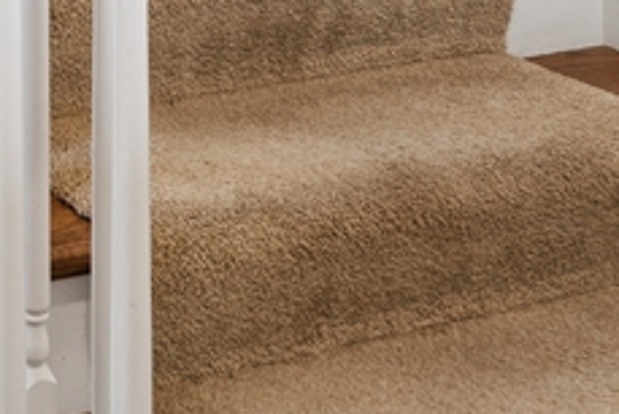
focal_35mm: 106
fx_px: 1824
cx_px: -273
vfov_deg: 11.1
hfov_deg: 17.6
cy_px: -533
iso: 400
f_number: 8
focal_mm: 15
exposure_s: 1/8
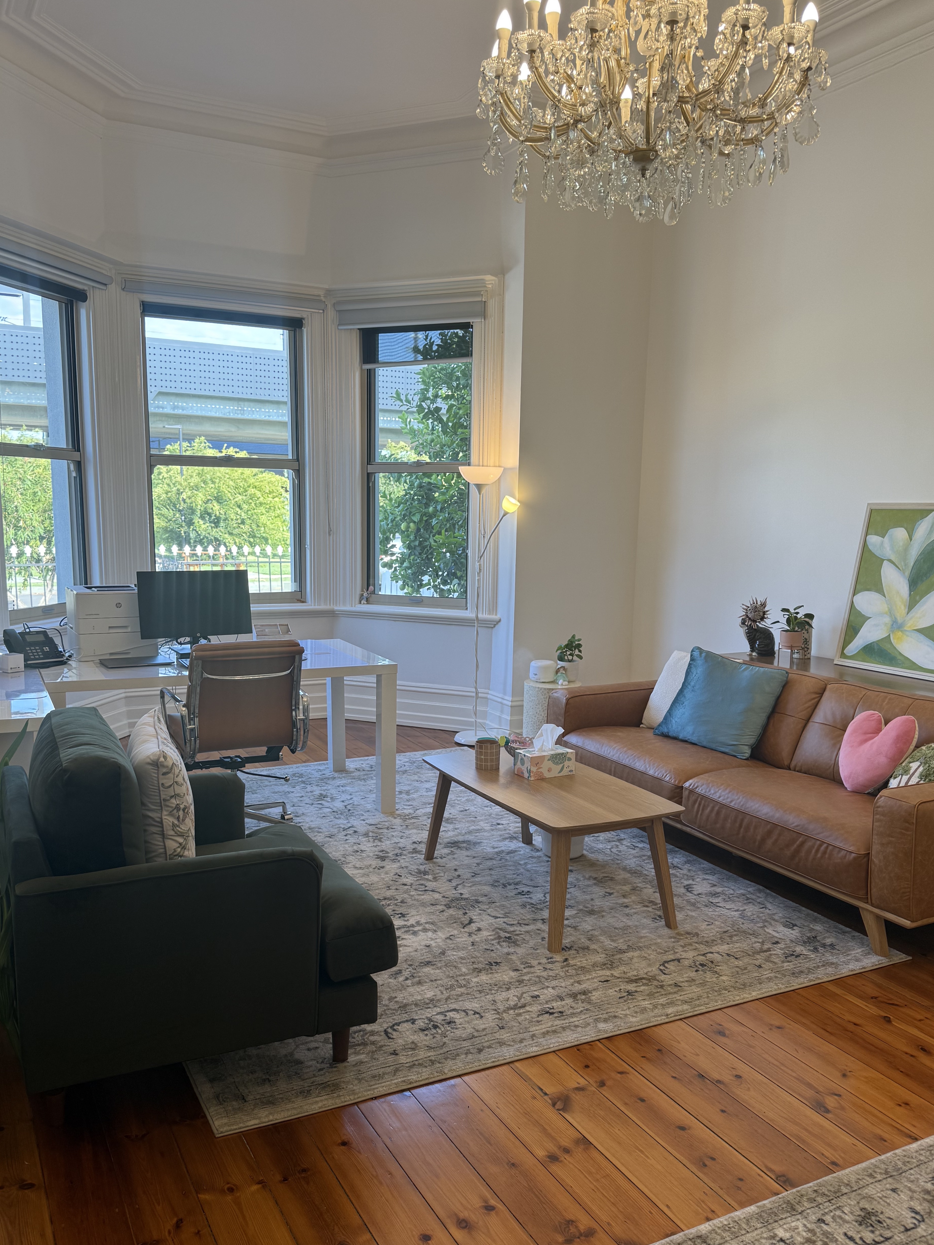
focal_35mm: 28
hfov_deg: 49.7
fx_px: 1007
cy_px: 658
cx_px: 435
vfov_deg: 63.4
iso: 64
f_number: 1.78
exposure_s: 1/100
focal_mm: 6.76
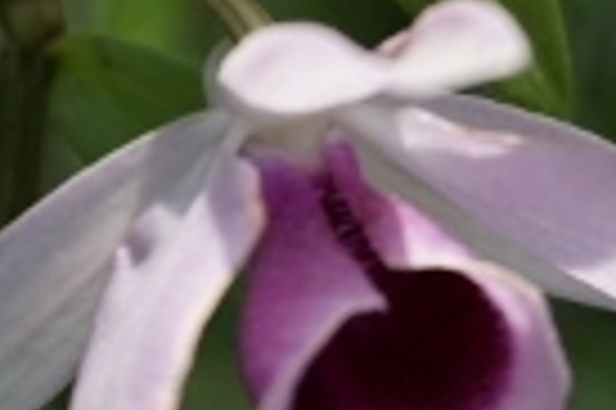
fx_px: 6935
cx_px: 402
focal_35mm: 406
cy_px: -5
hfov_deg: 5.1
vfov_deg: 3.4
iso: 100
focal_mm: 75
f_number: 5.6
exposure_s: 1/160
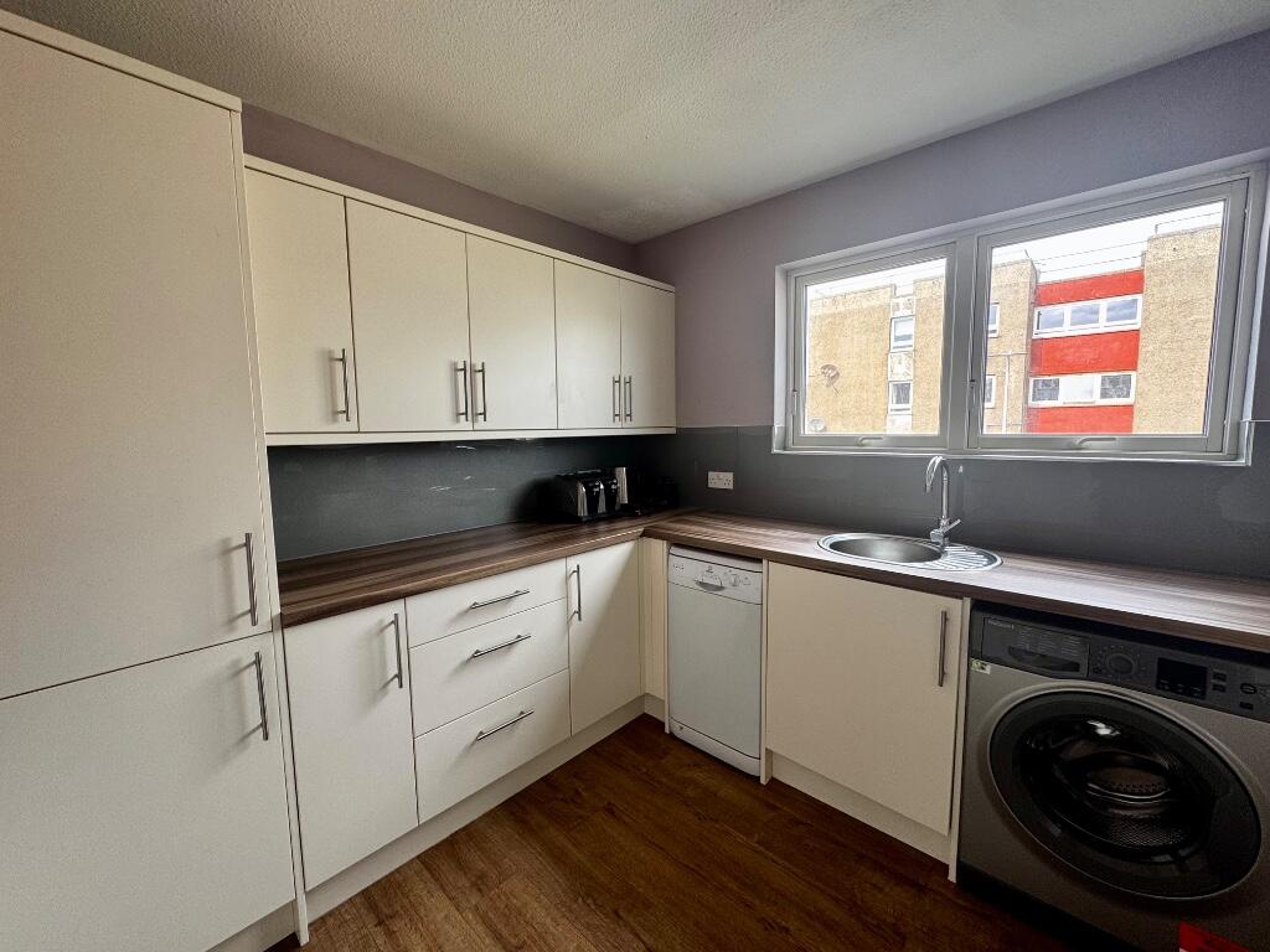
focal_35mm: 14
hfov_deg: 102.1
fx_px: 514
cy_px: 476
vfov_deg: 85.7
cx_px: 635
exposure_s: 1/99
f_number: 2.2
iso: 80
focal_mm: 2.22
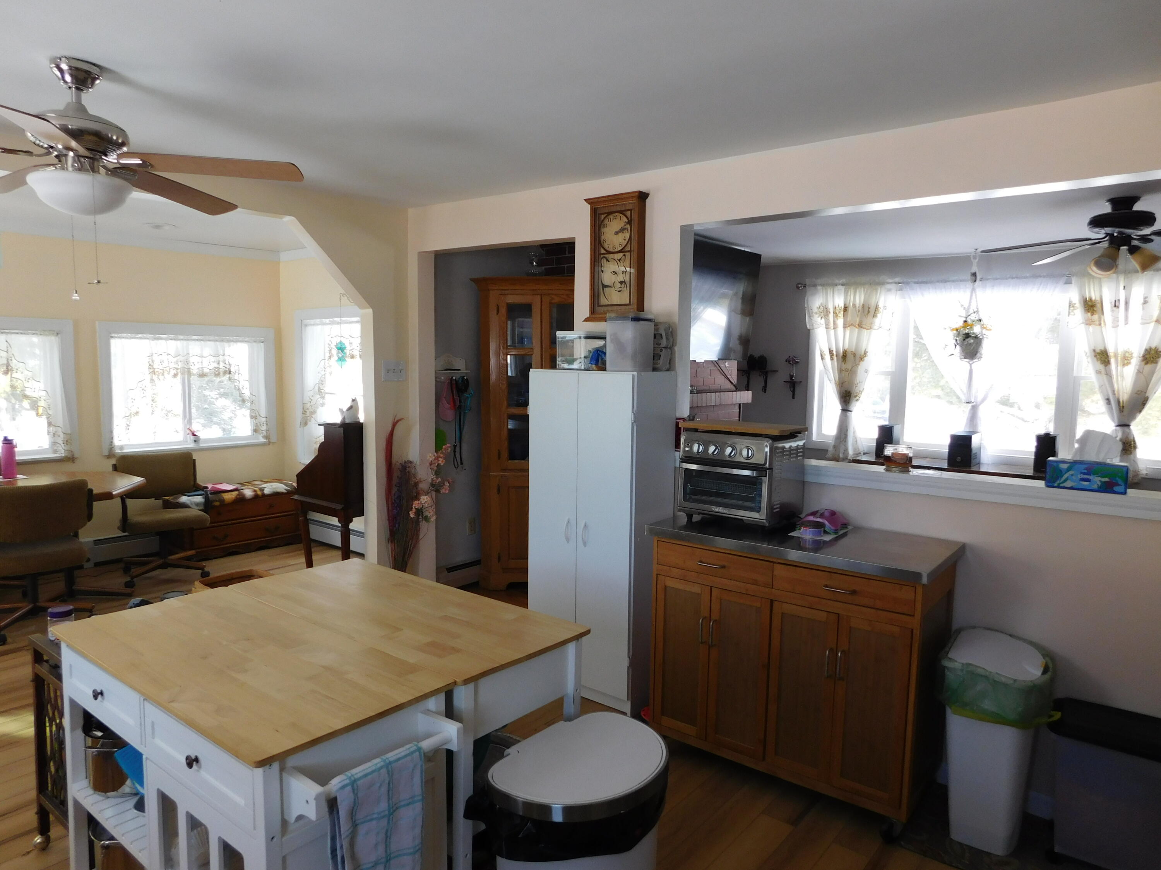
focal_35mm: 23
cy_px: 435
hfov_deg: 73.9
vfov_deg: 58.9
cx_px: 580
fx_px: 771
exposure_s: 1/80
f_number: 3
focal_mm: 4
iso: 125
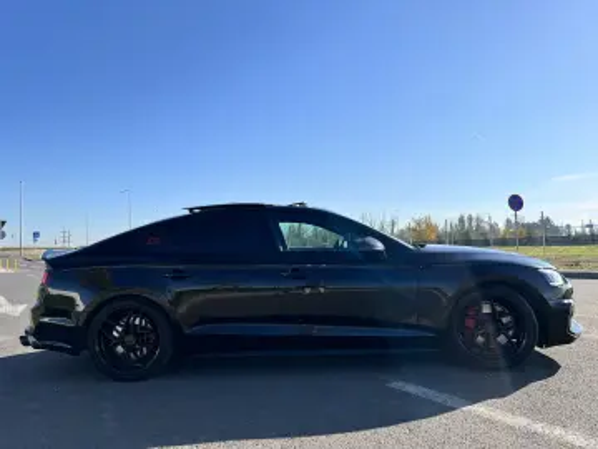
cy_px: 224
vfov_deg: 53.1
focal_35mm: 26
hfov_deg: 67.3
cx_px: 299
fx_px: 449
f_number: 1.5
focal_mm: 5.7
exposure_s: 1/5319
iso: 50
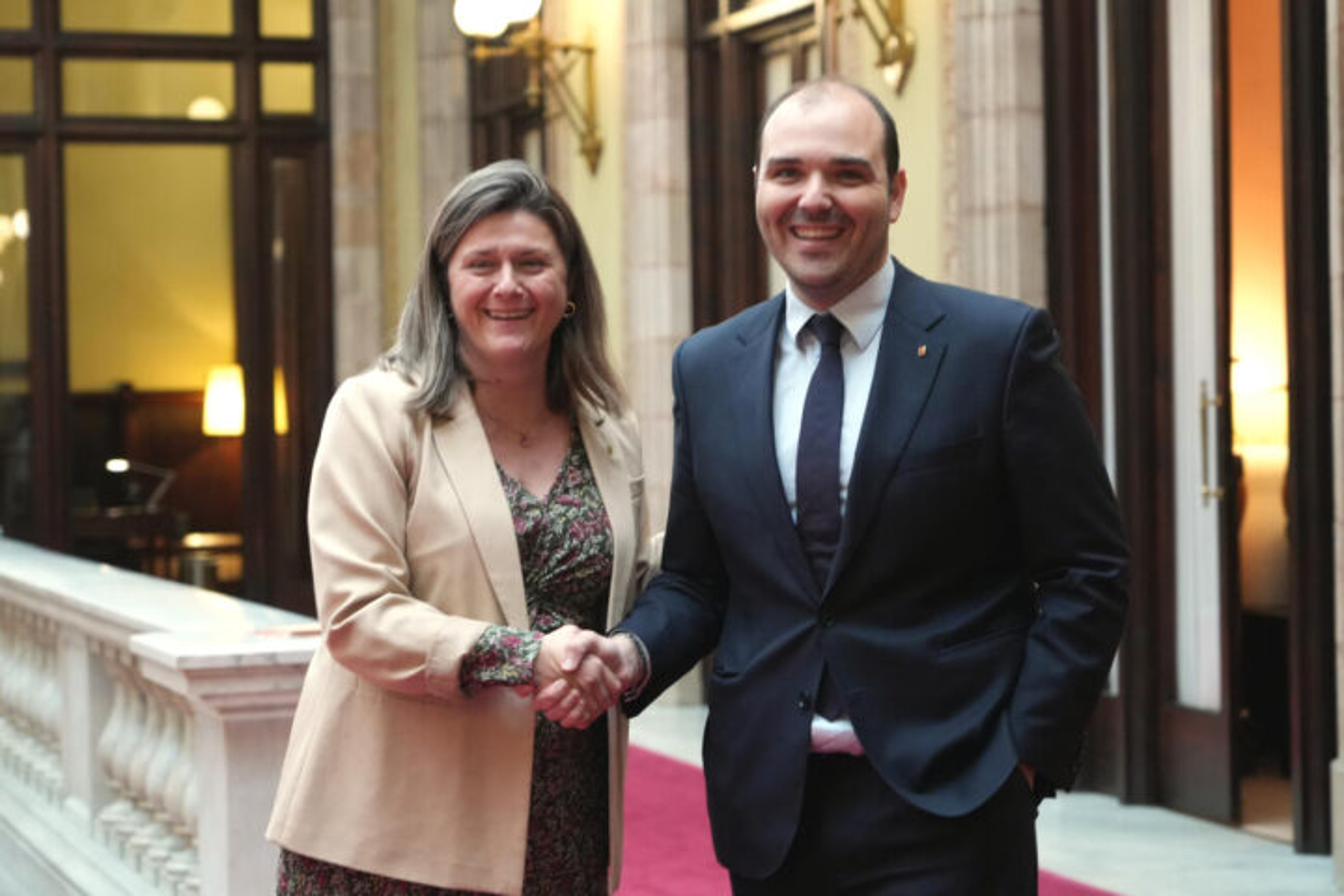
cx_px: 672
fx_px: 2650
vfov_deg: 19.2
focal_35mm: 71
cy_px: 448
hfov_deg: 28.5
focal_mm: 71
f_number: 4
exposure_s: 1/160
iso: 4000
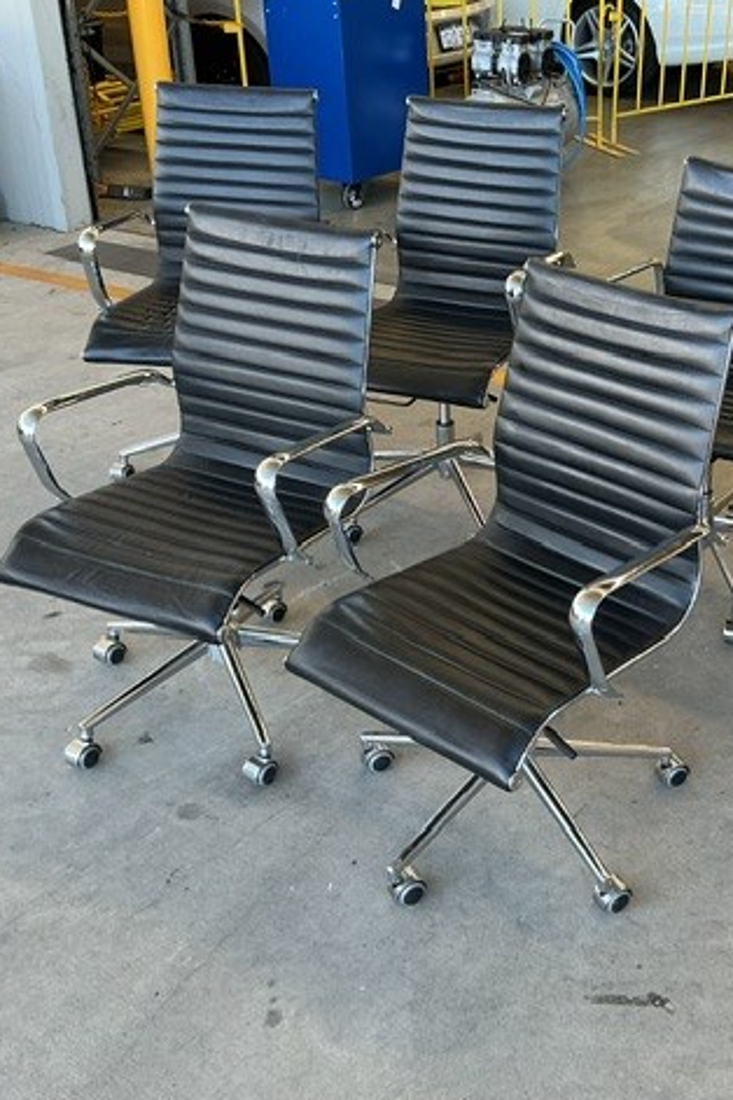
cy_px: 544
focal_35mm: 41
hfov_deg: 31.9
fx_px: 1252
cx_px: 567
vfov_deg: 47.4
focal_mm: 3
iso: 40
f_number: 1.8
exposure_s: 1/100
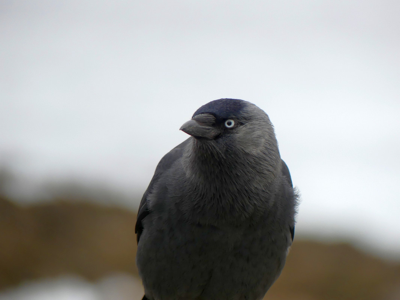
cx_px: 200
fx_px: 6932
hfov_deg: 3.3
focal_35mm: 600
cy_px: 150
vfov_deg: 2.5
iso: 100
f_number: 2.8
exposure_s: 1/160
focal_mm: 108
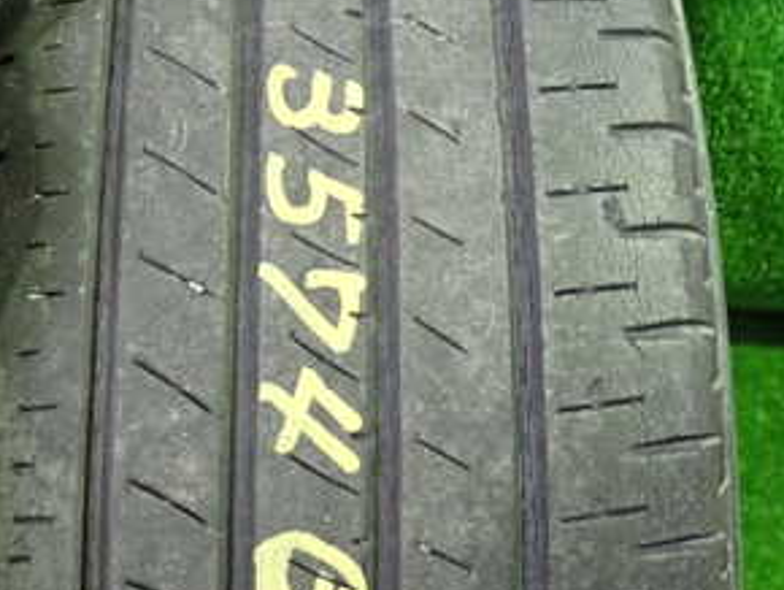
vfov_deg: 23.3
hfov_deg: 30.7
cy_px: 111
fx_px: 1405
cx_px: 197
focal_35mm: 62
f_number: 2.3
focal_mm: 5.4
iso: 800
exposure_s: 1/30
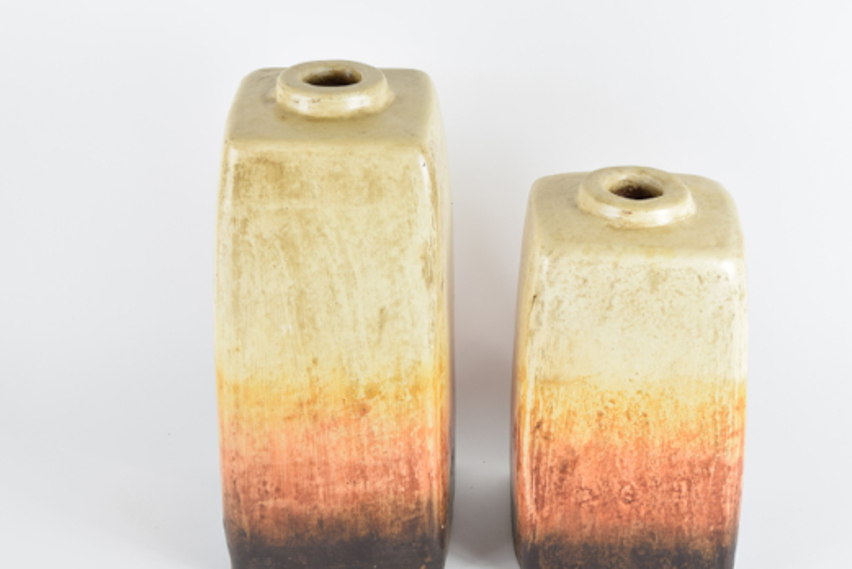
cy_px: 313
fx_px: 1658
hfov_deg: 28.8
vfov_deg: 19.5
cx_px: 455
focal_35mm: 70
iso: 400
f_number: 6.3
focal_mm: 38
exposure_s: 1/125
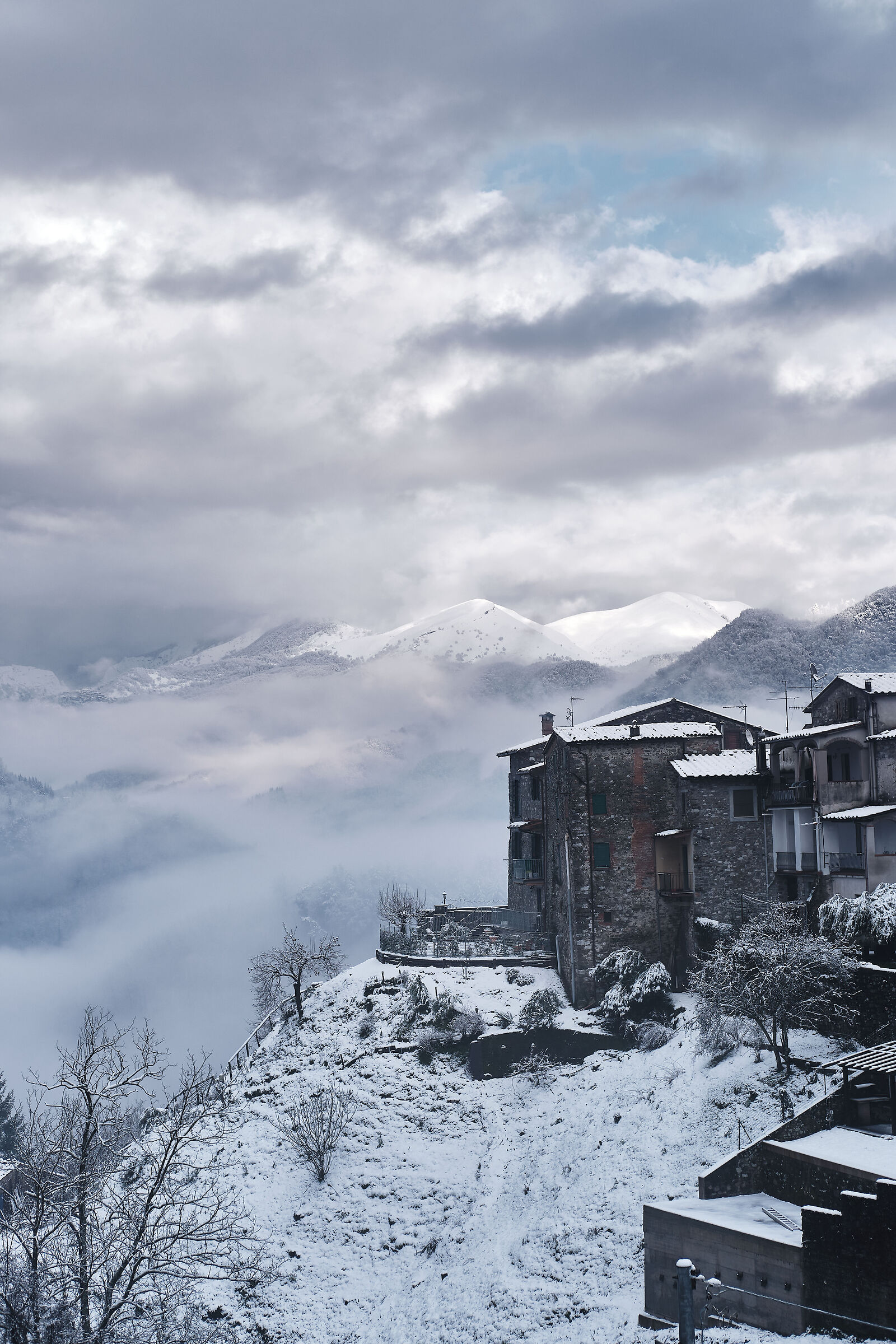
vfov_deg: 37.5
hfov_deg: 25.5
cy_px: 672
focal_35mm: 53
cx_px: 448
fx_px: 1979
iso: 250
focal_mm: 35
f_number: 5.6
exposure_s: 1/400
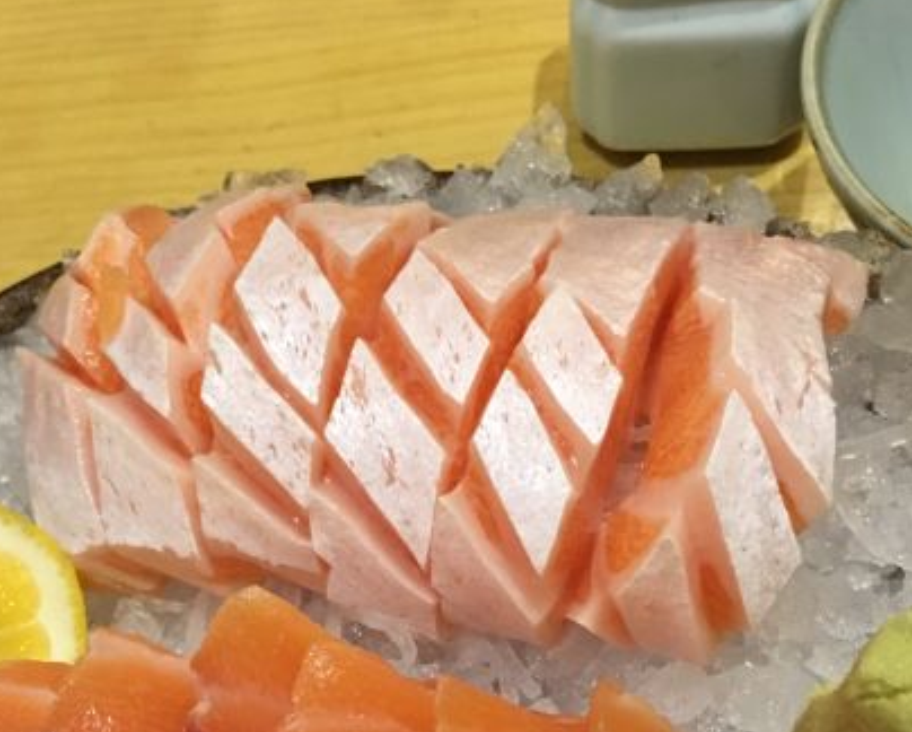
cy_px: 764
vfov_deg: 28.6
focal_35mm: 49
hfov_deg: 37.9
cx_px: 396
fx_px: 1324
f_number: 2.2
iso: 160
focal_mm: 4.15
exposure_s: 1/8
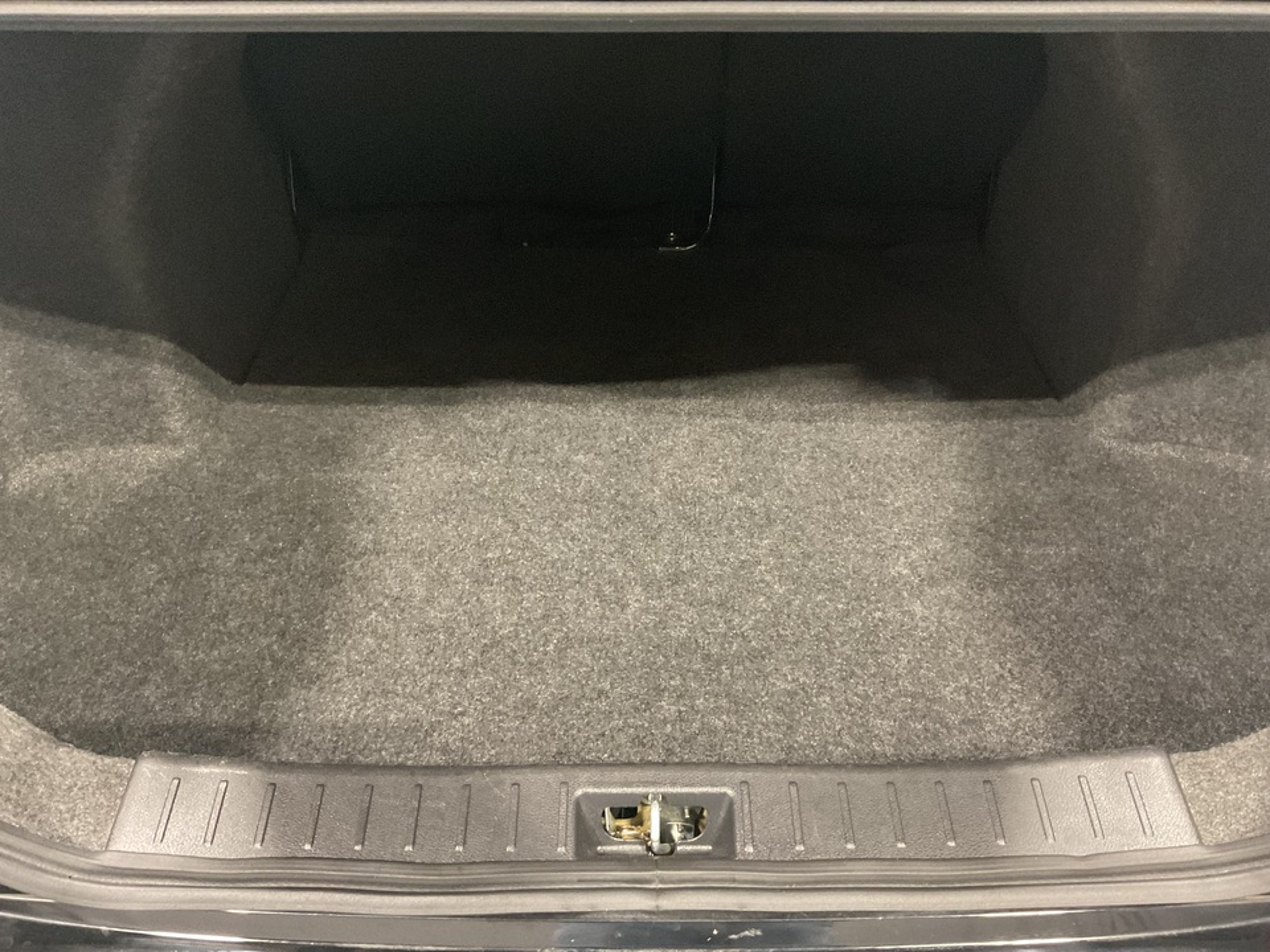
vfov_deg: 48.2
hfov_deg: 61.7
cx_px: 635
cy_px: 476
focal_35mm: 29
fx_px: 1064
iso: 400
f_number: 1.8
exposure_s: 1/30
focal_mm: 3
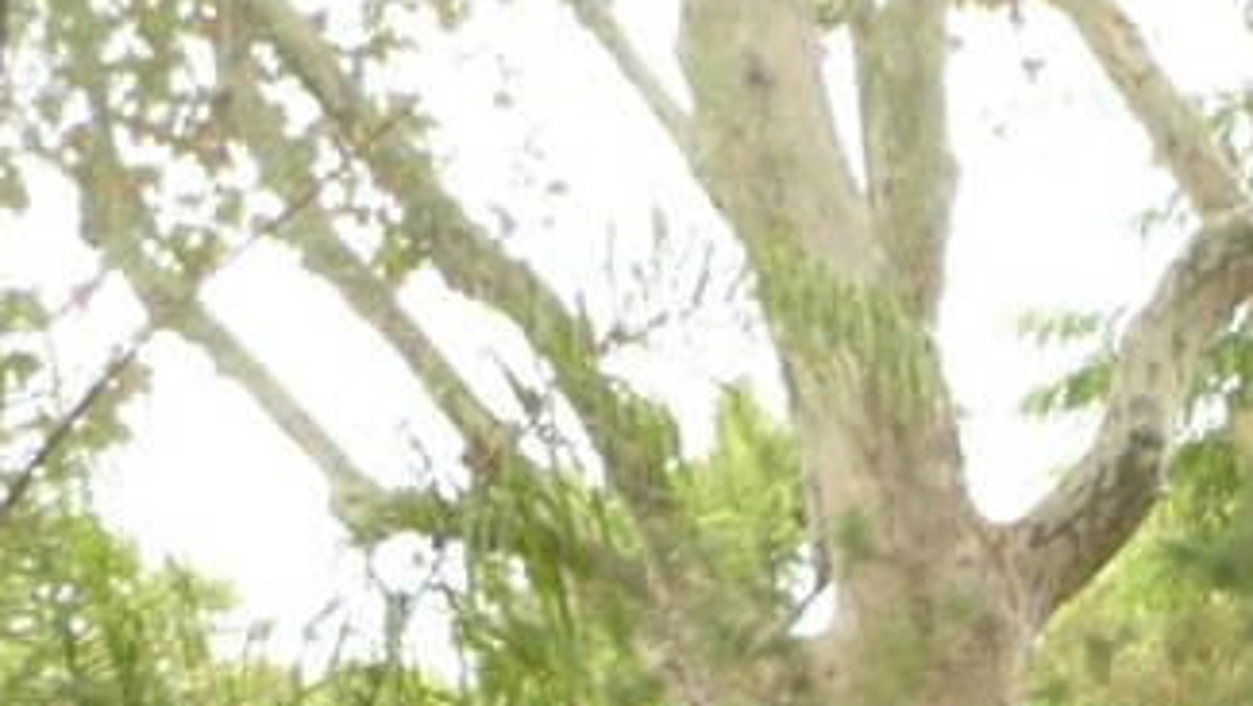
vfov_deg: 7.4
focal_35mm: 150
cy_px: 1906
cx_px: 2437
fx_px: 4985
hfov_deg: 12.7
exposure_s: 1/40
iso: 100
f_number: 3.3
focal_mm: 4.6
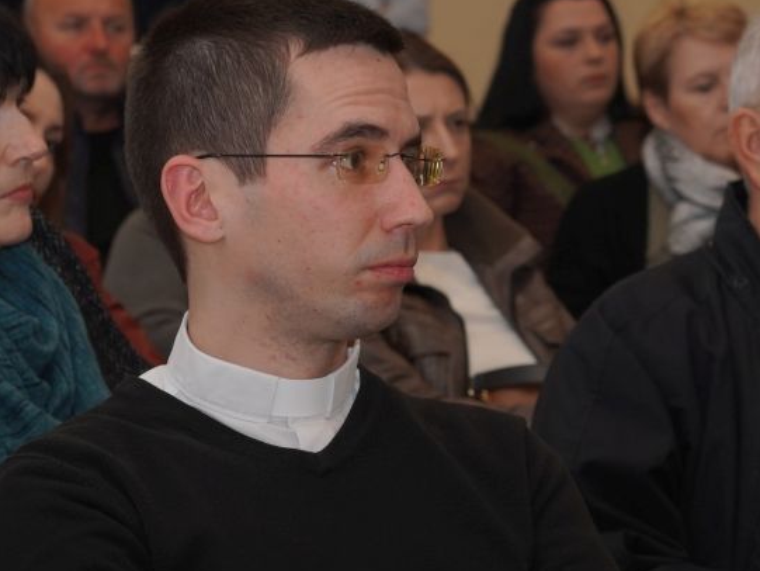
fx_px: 4348
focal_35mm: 198
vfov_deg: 7.5
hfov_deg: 10.0
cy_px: 353
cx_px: 433
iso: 250
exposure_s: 1/200
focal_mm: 50
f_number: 4
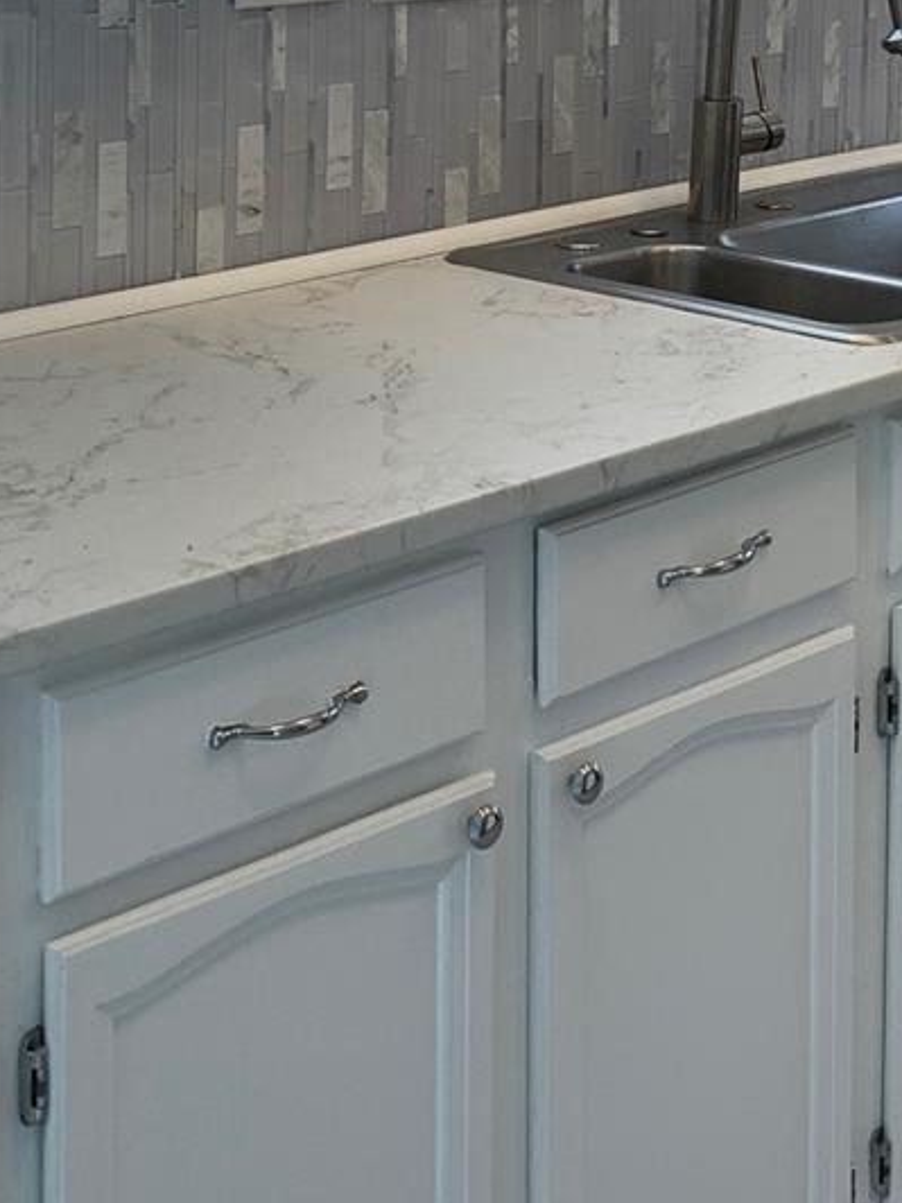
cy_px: -97
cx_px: 796
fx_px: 2606
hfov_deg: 19.3
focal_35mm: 75
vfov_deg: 24.4
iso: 25
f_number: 1.8
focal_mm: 4.25
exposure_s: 1/120
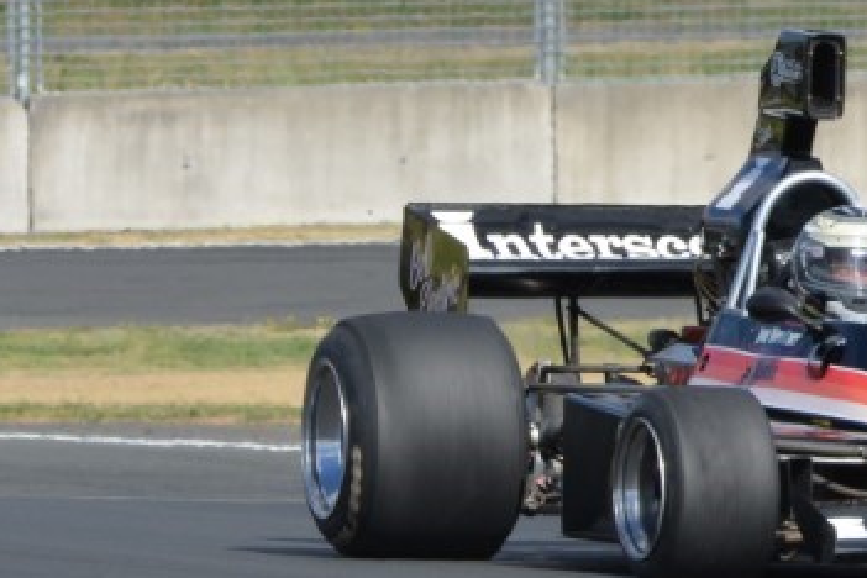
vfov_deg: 2.2
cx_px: 815
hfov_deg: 3.3
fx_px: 15123
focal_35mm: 628
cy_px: 350
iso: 640
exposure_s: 1/1000
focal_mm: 210
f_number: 11
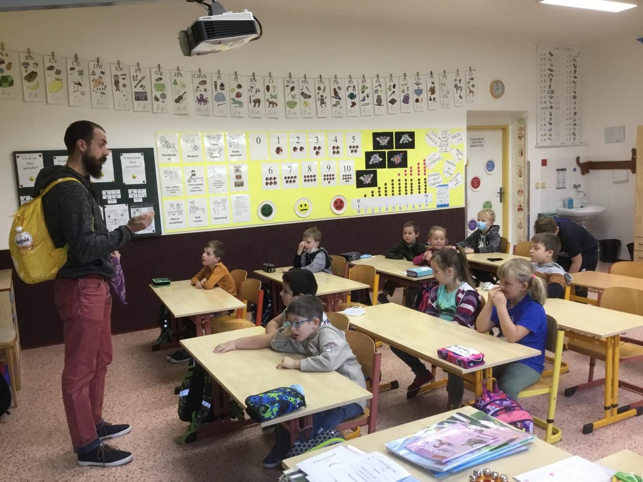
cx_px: 322
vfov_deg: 45.5
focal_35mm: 31
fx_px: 576
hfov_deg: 58.3
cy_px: 241
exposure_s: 1/33
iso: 80
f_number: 2.4
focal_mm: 3.3
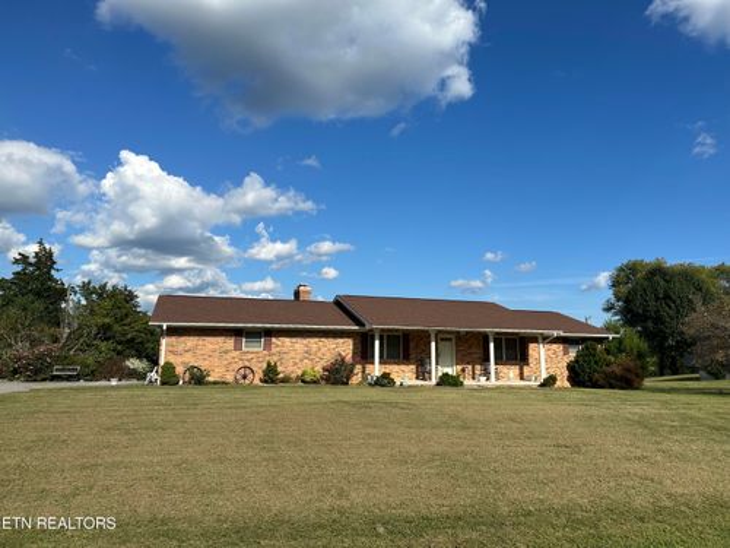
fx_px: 506
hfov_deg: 71.6
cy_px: 274
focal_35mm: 24
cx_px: 365
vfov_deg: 56.8
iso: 80
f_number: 1.78
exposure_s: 1/5848
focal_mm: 6.86
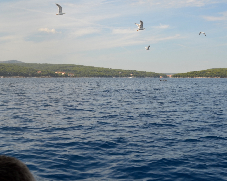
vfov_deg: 36.4
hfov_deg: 44.8
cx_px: 109
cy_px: 74
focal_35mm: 41
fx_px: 275
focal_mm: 20
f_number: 8
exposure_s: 1/250
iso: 100
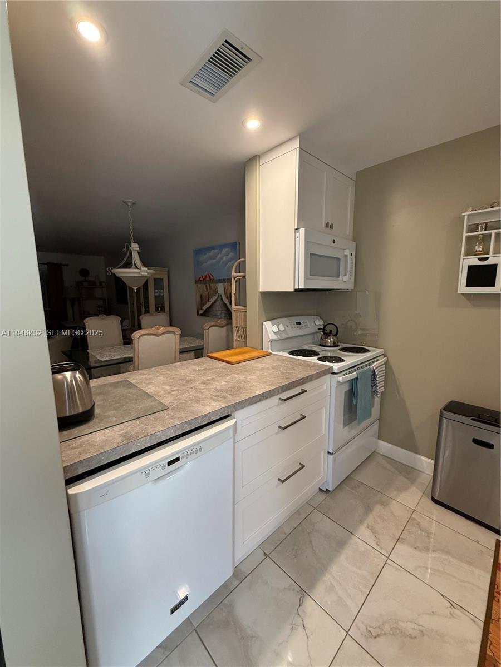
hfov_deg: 85.7
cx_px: 250
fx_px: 270
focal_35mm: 14
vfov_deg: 102.1
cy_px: 334
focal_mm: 2.22
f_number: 2.2
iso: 320
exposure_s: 1/120
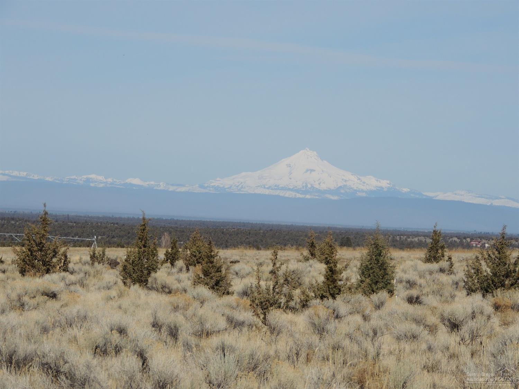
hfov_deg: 10.7
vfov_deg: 8.0
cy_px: 194
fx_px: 2773
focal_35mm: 185
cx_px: 260
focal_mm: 33
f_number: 4.6
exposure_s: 1/1250
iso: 100
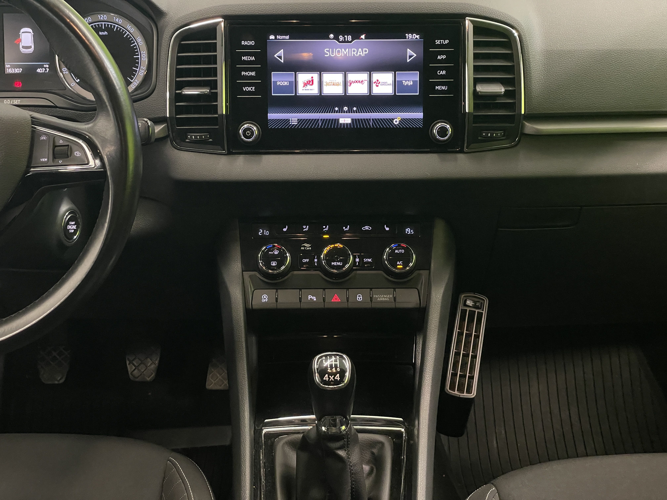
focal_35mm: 52
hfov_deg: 36.8
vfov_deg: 28.0
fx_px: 1002
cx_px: 334
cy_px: 250
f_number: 2
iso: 250
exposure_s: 1/50
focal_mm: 6
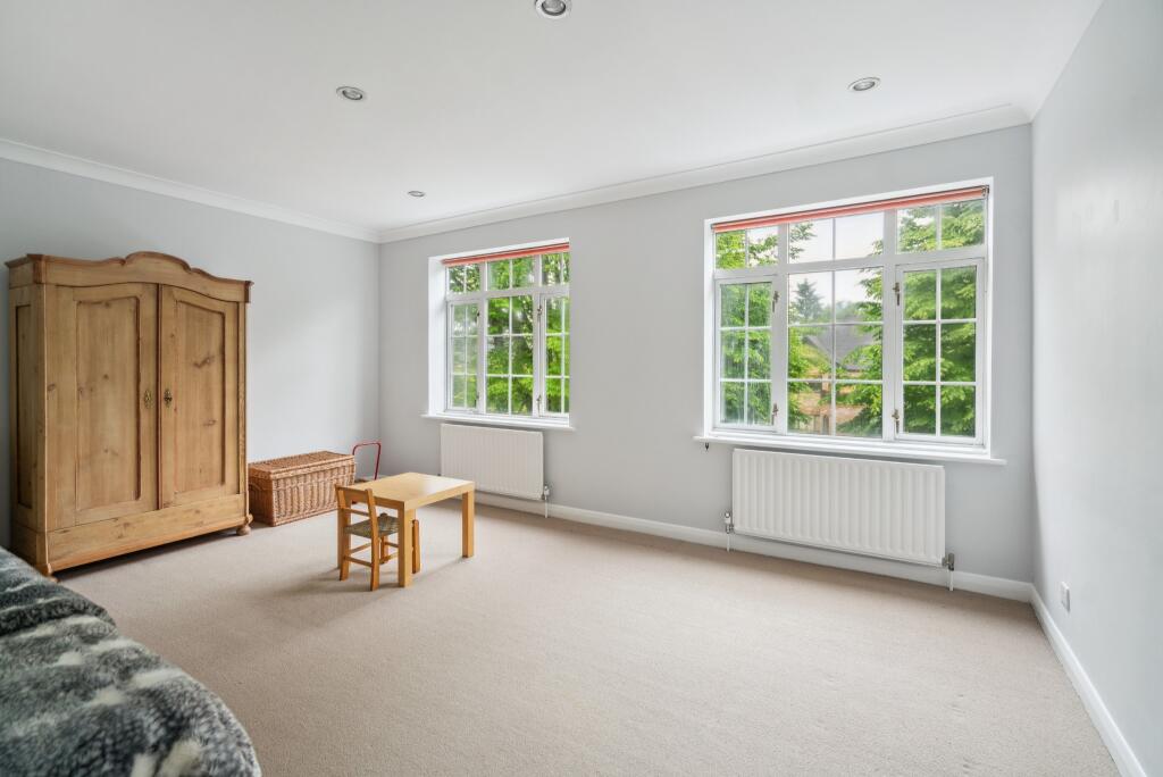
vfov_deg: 73.8
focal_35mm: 16
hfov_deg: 96.7
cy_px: 388
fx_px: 517
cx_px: 582
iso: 640
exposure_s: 1/10
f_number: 4
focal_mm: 16
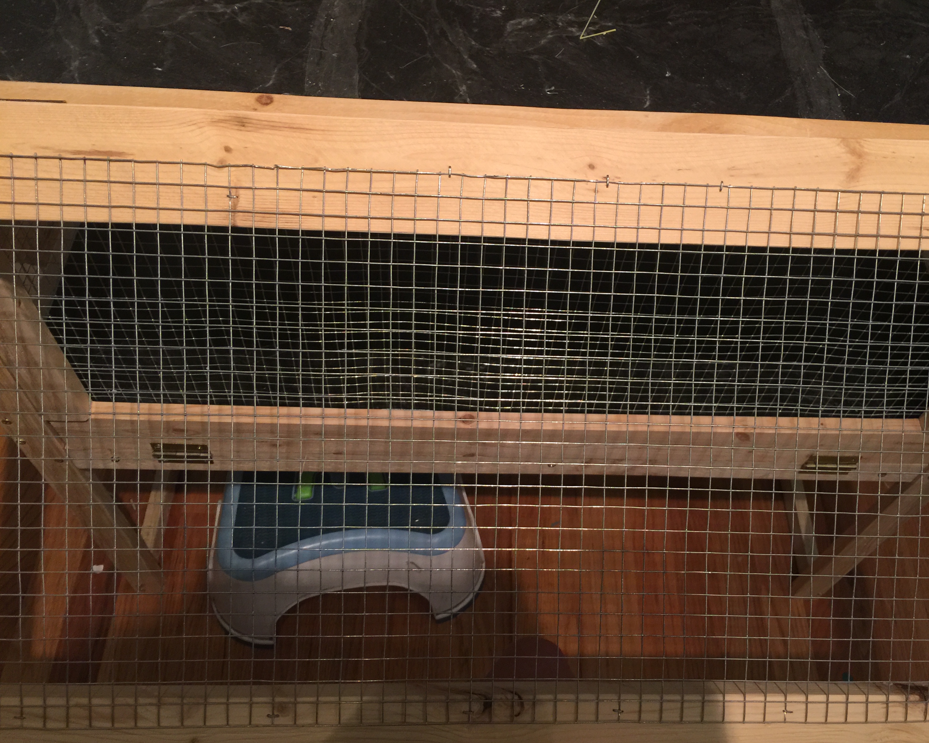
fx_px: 852
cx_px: 508
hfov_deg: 57.1
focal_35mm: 31
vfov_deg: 47.1
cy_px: 379
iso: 80
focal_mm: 4.15
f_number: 2.2
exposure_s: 1/15
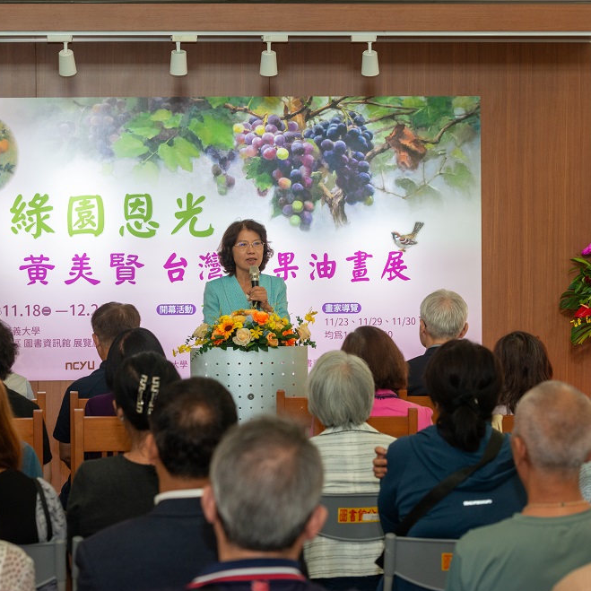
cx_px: 150
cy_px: 297
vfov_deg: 15.0
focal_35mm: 116
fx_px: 2241
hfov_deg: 15.0
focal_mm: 90
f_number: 7.1
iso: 800
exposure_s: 1/100
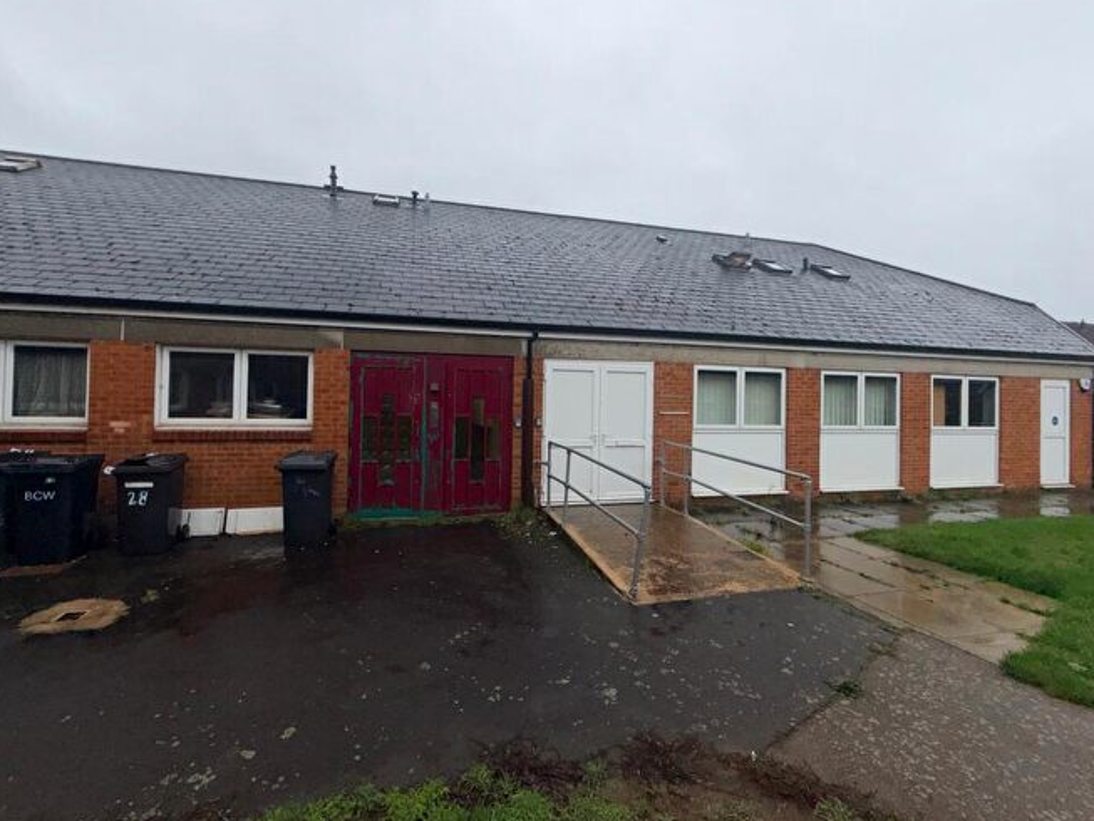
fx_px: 474
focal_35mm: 15
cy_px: 391
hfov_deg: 98.1
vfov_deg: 81.7
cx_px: 528
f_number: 2.2
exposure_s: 1/121
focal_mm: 2.22
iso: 25
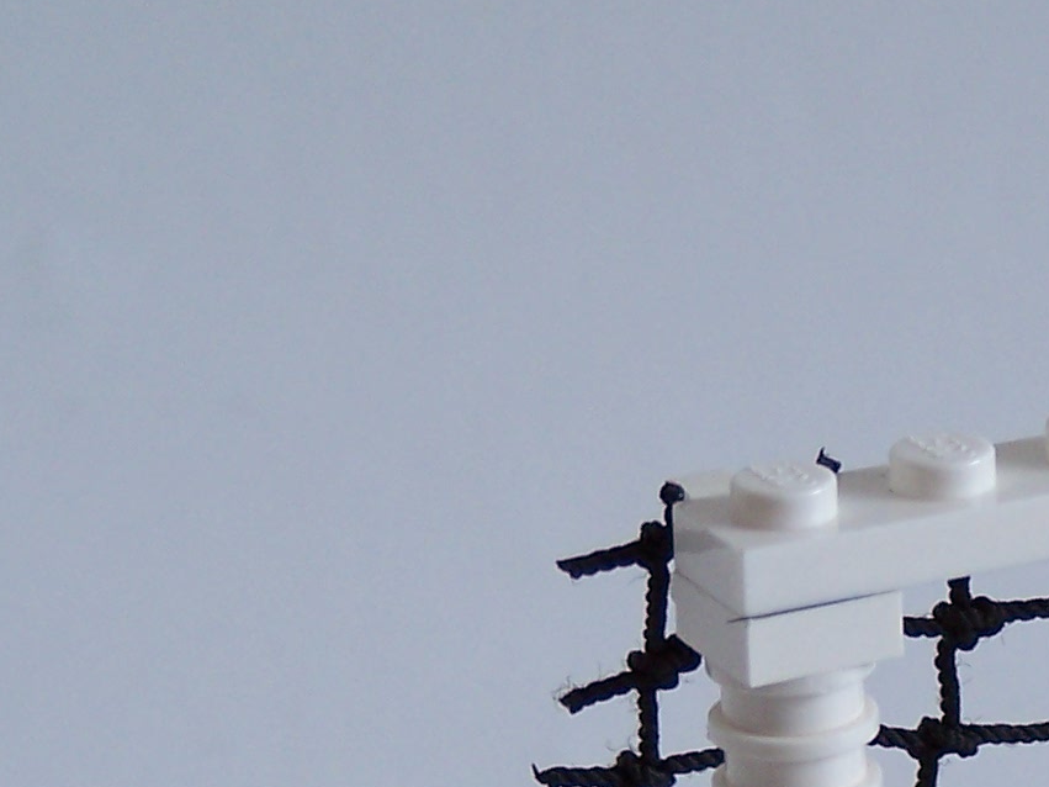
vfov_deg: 4.6
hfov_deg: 6.2
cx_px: 1341
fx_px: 9635
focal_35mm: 318
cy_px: 1129
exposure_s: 1/6
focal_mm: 17.5
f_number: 3.2
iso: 80
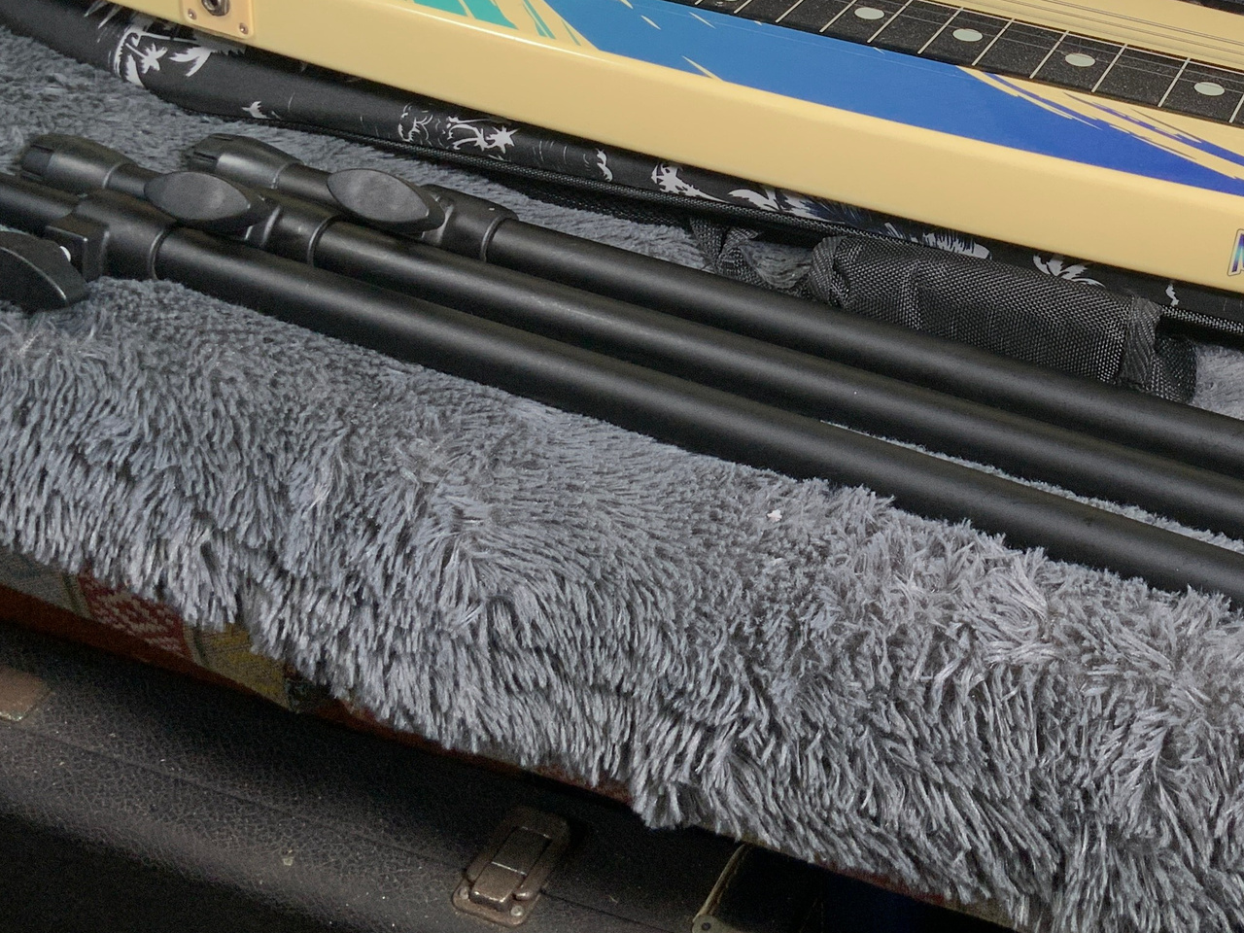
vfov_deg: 24.7
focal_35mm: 58
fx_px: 2084
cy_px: 147
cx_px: 1088
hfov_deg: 31.8
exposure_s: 1/104
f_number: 1.8
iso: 50
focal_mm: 3
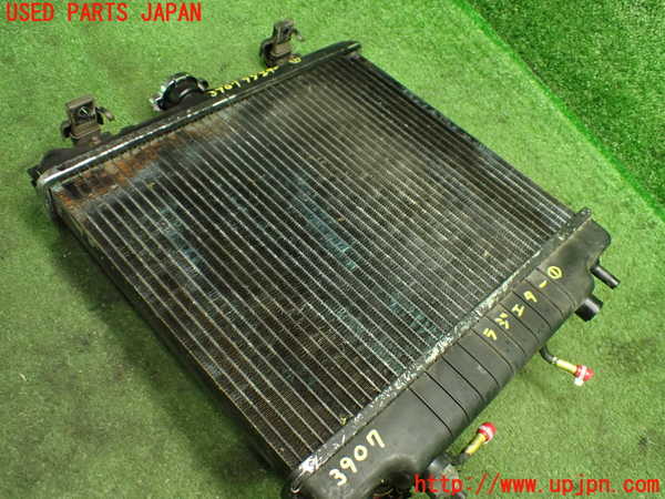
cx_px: 332
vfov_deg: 46.8
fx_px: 576
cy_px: 250
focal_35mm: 30
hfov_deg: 60.0
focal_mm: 5.4
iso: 800
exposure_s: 1/60
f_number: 2.3
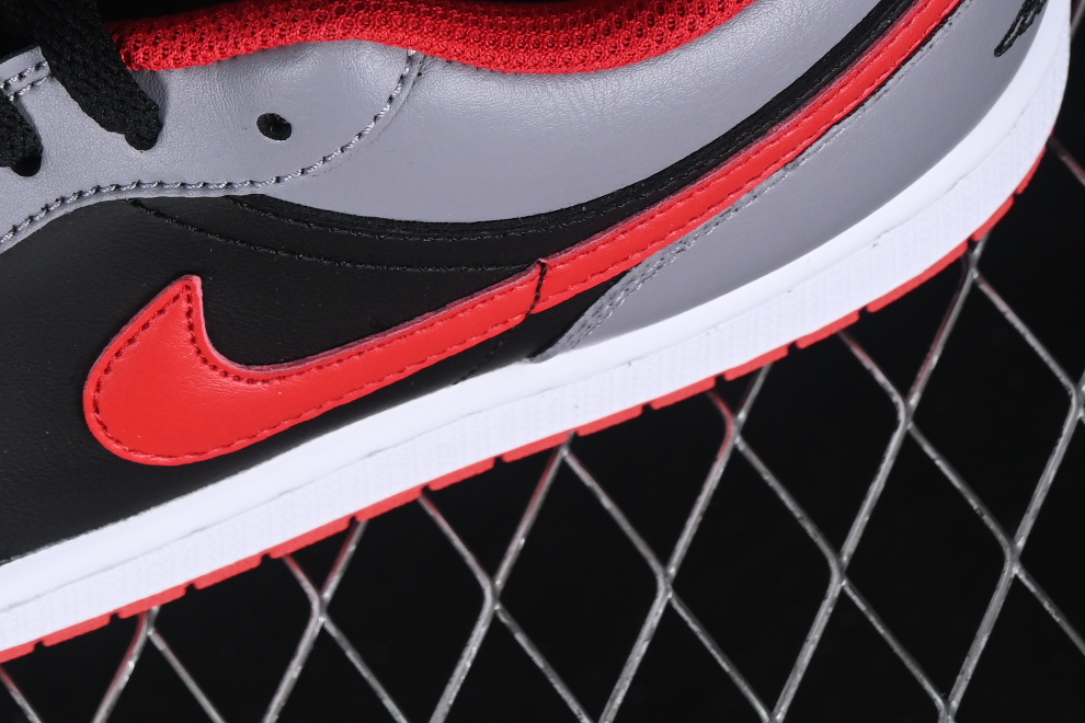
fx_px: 6359
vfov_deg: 6.5
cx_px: -59
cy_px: -200
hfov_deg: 9.7
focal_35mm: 211
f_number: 6.3
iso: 160
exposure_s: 1/60
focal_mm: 50
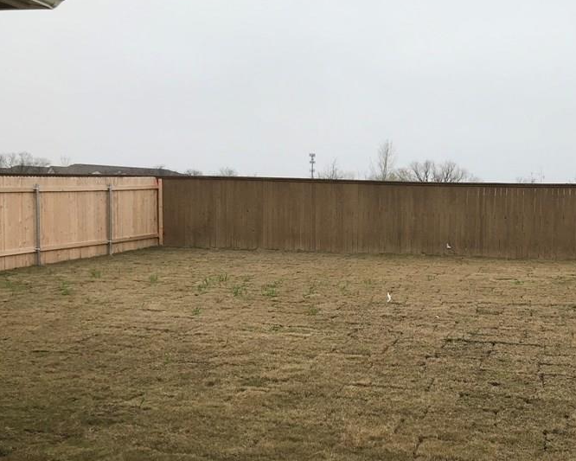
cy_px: 267
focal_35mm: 42
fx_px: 716
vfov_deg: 35.6
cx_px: 427
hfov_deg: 42.6
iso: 20
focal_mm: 3.99
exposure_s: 1/1100
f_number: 1.8
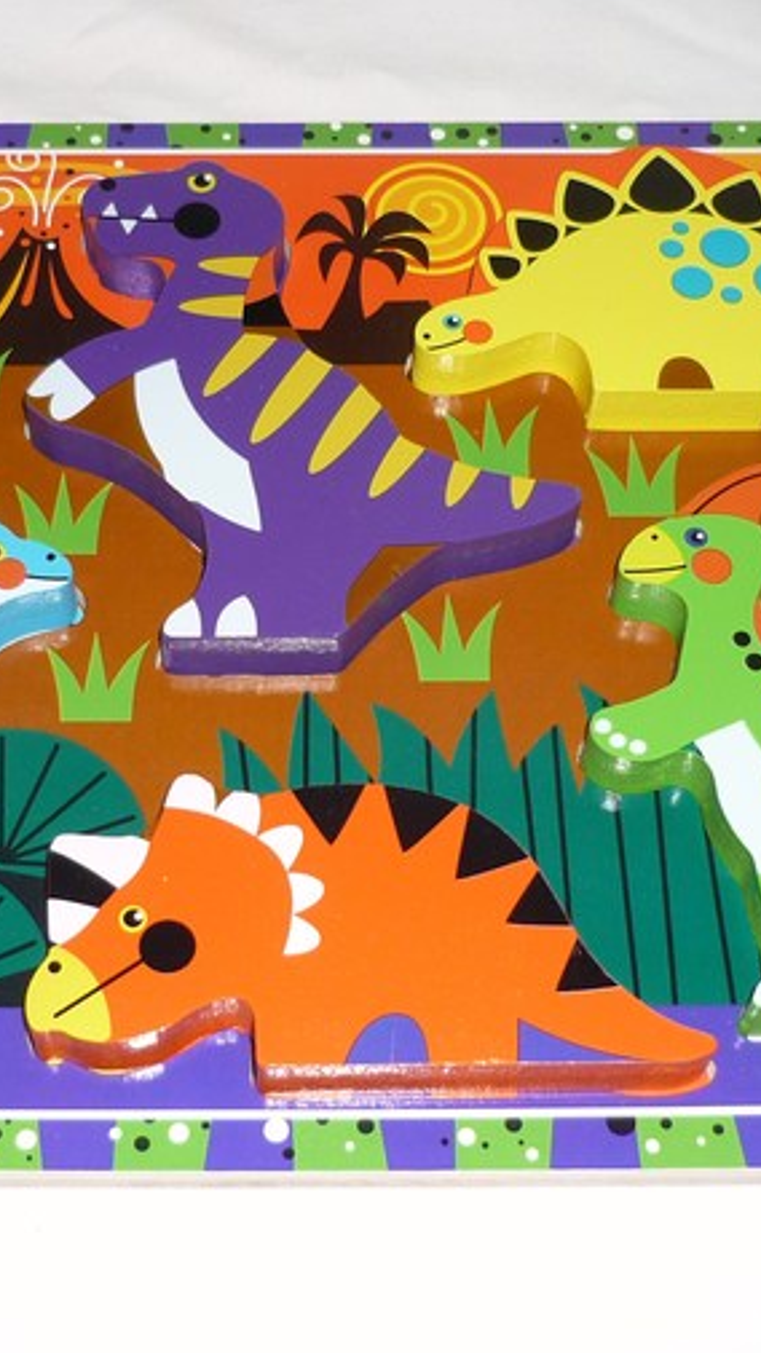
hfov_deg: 21.0
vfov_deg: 36.6
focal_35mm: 57
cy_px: 664
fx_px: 2045
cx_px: 281
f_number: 2.8
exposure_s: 1/30
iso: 100
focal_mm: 5.5
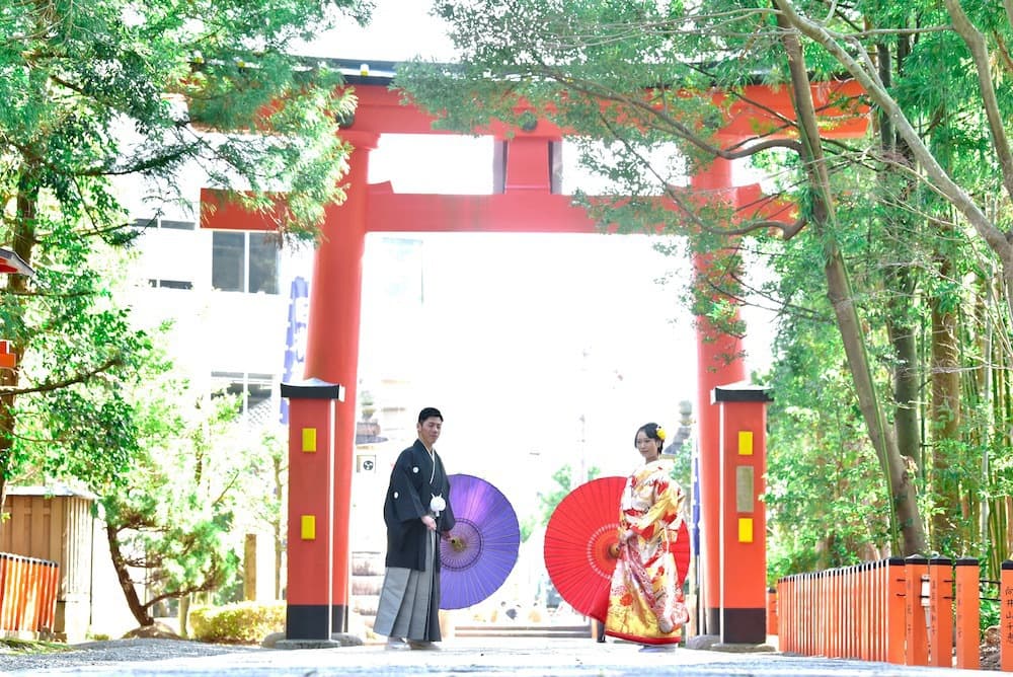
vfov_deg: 12.5
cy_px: 338
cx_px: 506
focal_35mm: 110
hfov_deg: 18.6
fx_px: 3097
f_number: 5.6
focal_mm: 110
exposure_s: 1/320
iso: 2000
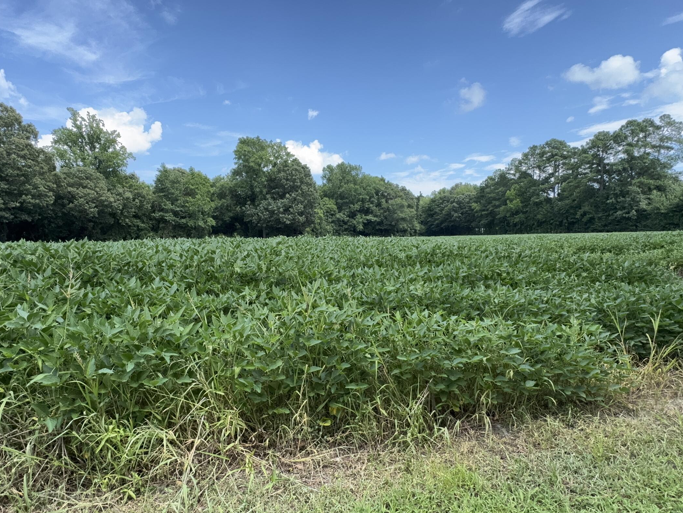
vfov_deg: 65.9
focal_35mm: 20
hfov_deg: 81.7
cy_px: 278
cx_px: 335
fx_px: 395
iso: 40
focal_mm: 2.22
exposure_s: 1/605
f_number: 2.2
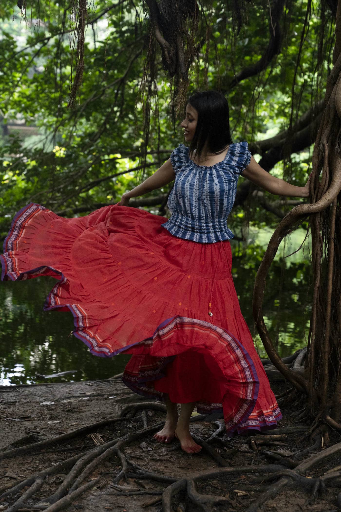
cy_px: 256
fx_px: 995
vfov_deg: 28.8
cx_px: 170
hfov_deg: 19.5
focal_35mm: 70
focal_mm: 70
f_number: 5
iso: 3200
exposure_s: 1/500
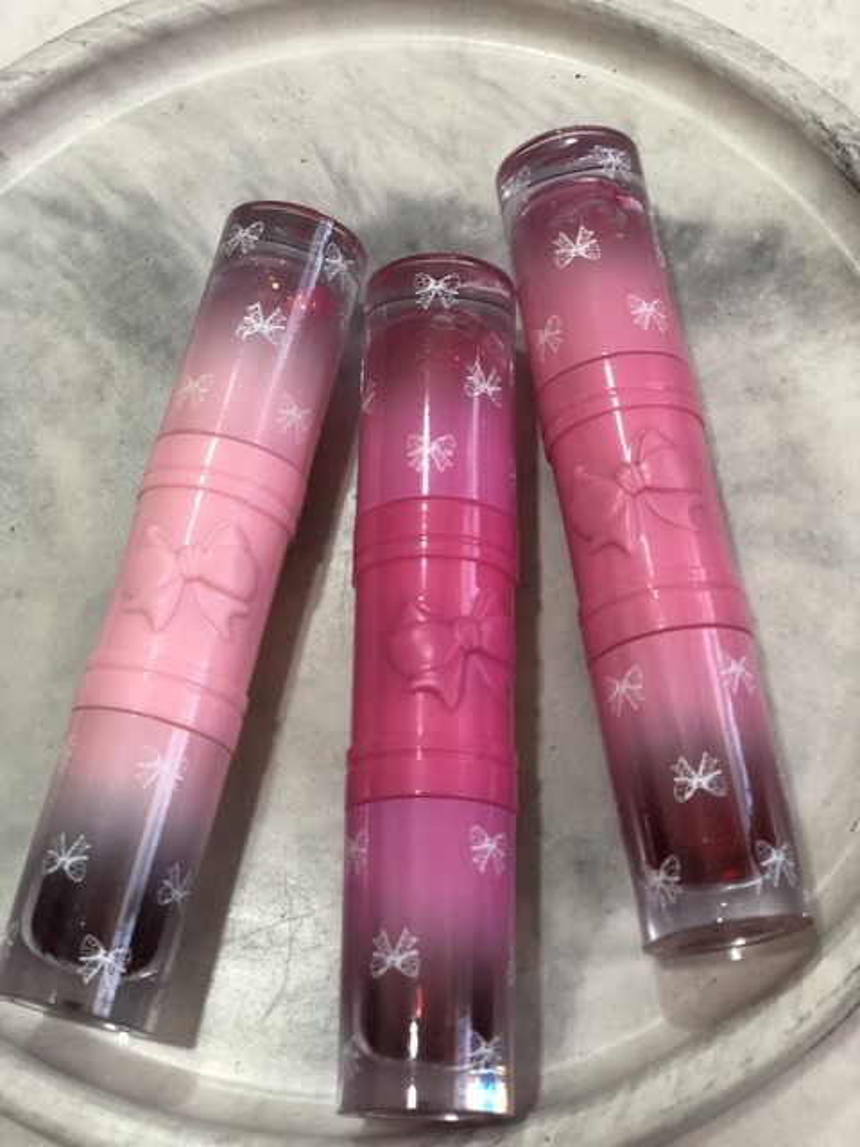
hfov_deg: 28.0
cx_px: 430
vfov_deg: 36.8
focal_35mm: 52
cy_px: 574
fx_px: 1723
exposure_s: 1/50
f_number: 2.4
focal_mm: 6
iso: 80
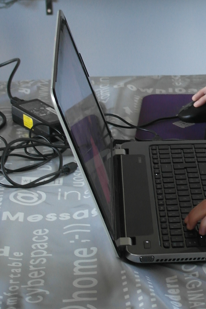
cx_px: 307
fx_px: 1158
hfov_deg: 9.9
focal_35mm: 135
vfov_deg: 15.2
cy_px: 106
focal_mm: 26
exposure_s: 1/25
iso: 400
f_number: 4
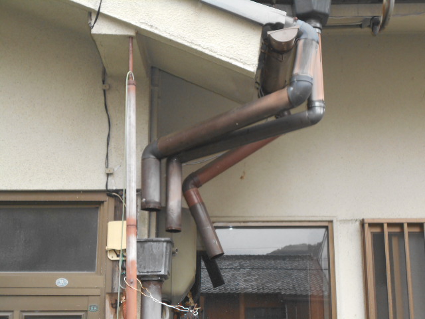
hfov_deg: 29.4
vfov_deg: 22.3
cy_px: 160
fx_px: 810
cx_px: 212
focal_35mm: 66
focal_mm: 11.6
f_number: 5.3
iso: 220
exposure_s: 1/60
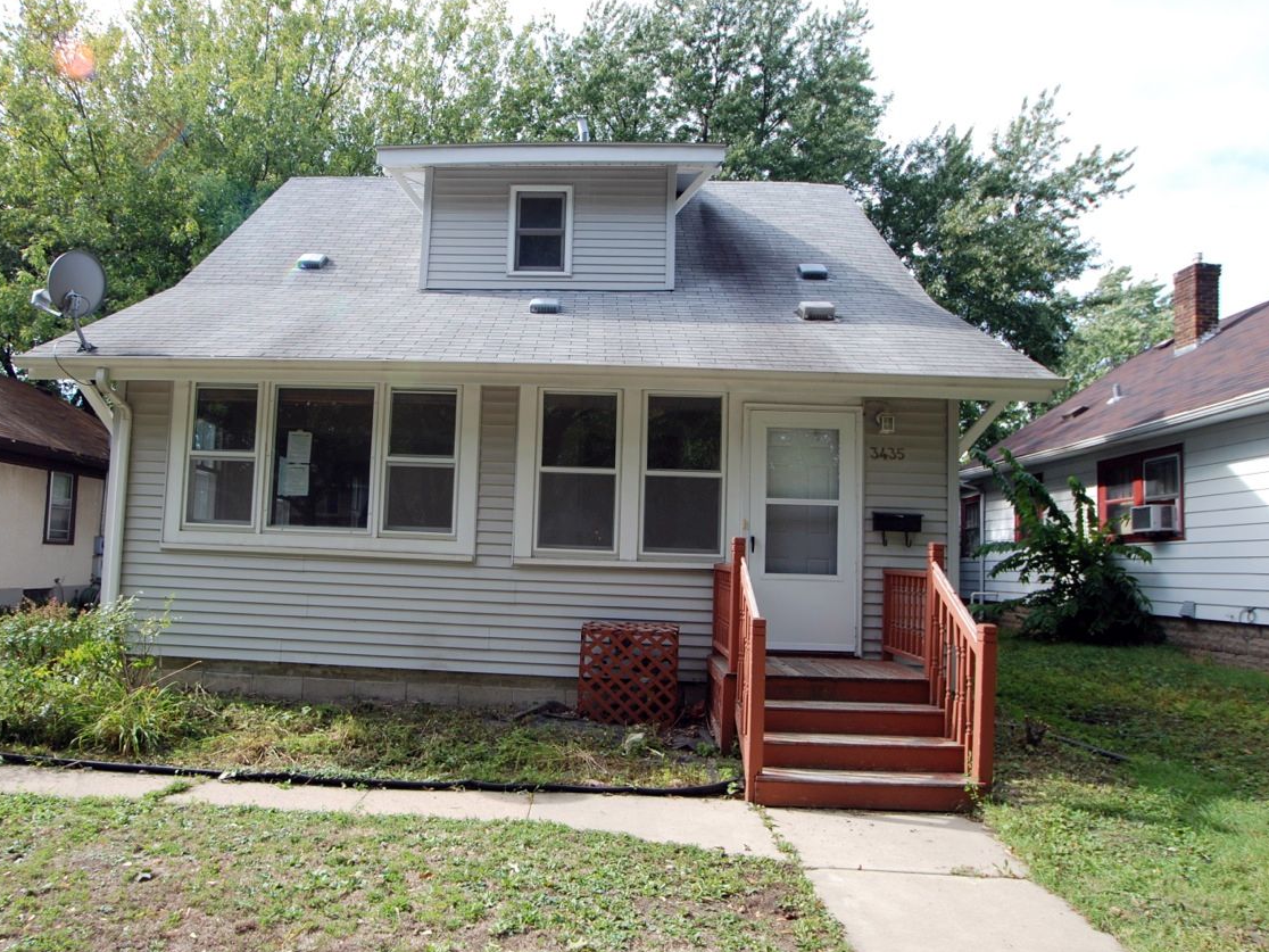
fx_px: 790
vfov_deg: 62.1
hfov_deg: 77.2
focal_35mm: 22
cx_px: 556
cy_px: 480
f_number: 5.6
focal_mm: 13
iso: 110
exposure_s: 1/125
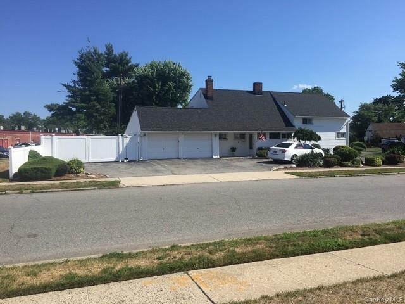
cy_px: 152
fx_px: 339
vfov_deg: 48.2
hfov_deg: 61.7
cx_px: 202
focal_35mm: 29
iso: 32
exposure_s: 1/2198
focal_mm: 4.15
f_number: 2.2
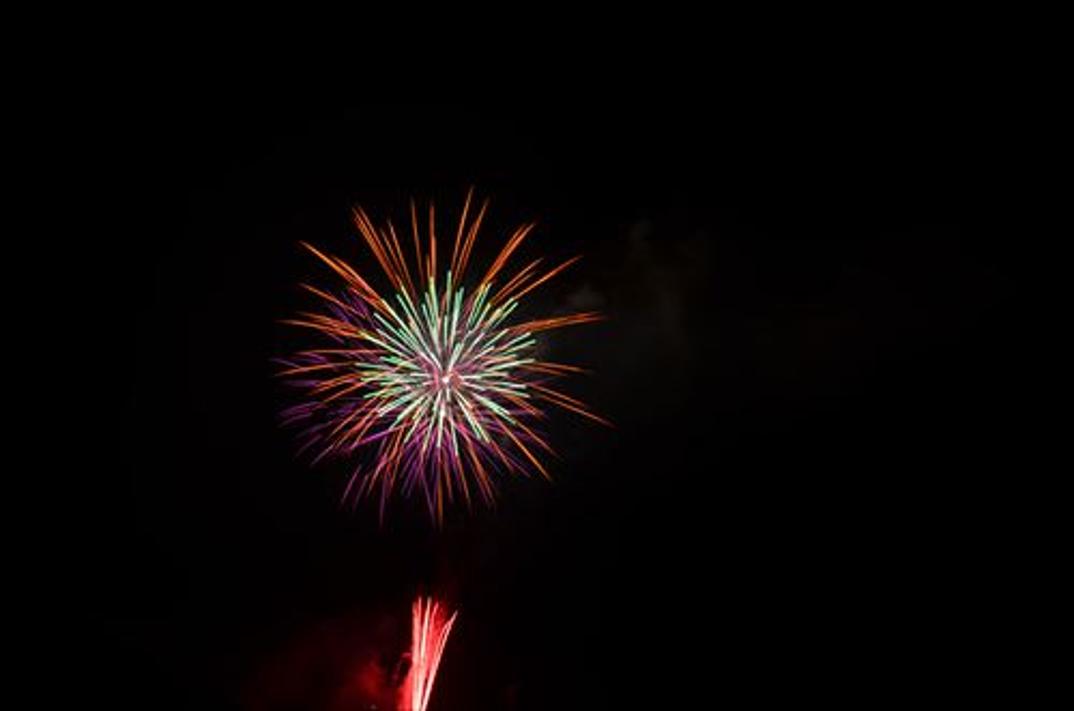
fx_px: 1786
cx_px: 537
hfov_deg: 33.5
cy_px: 356
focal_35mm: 60
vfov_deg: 22.5
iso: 100
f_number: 13
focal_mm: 40
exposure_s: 1.5
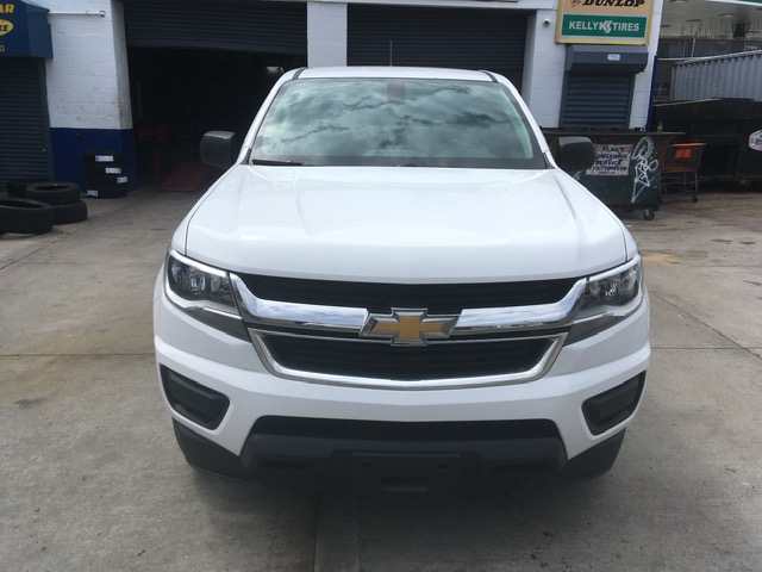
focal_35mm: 29
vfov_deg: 48.2
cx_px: 381
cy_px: 286
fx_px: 638
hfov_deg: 61.7
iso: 25
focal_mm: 4.15
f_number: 2.2
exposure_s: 1/2653
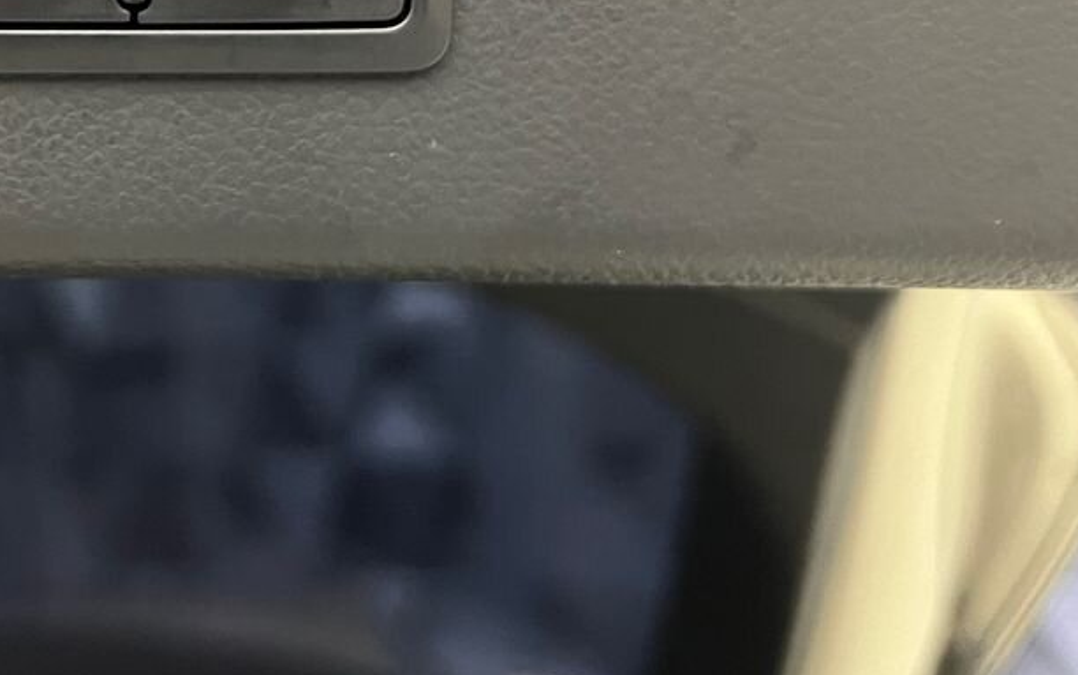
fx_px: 1587
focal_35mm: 54
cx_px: 148
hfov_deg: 35.7
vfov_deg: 22.4
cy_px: -102
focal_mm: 5.7
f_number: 1.5
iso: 500
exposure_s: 1/33
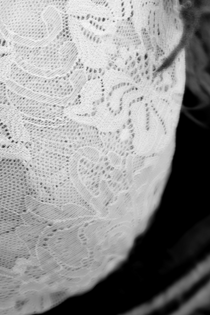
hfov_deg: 5.3
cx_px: -15
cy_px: -82
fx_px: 2266
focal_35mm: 259
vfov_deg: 7.9
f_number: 3.5
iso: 250
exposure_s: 1/100
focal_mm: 50
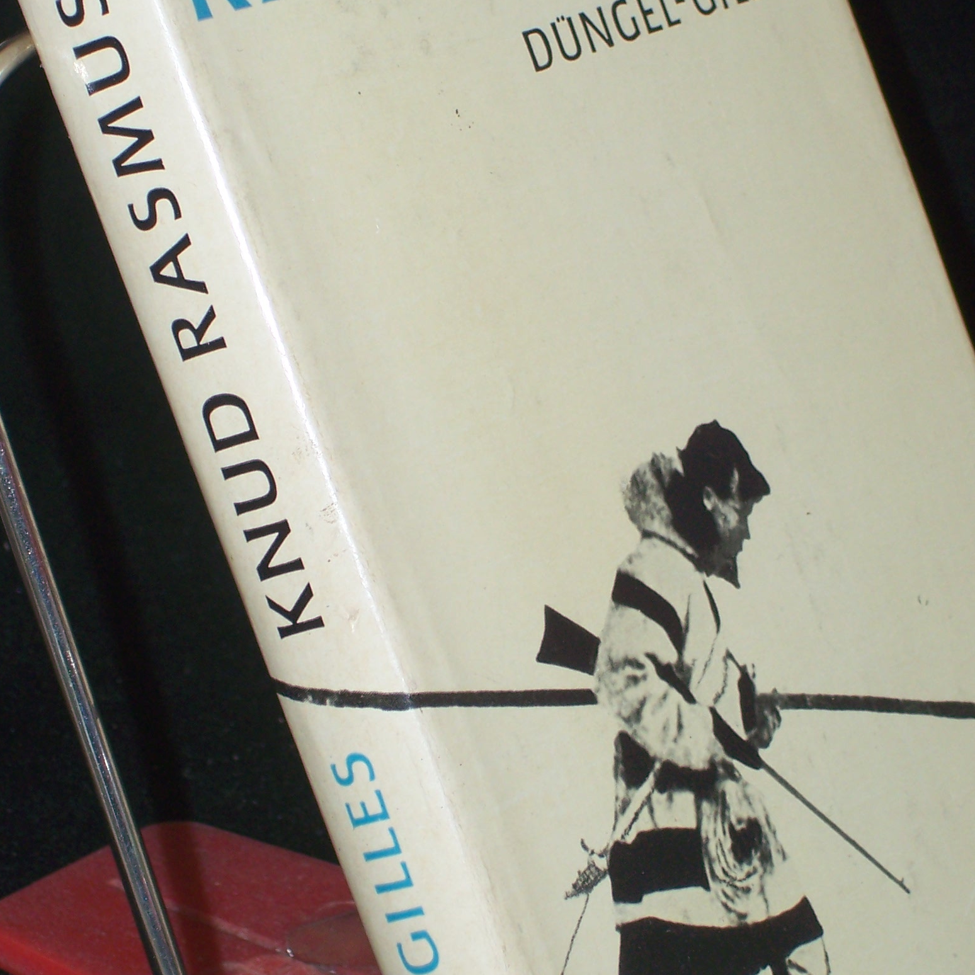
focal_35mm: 165
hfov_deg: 10.6
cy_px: 375
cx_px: 511
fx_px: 5258
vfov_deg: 10.6
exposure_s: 1/100
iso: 80
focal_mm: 16.8
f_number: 4.6
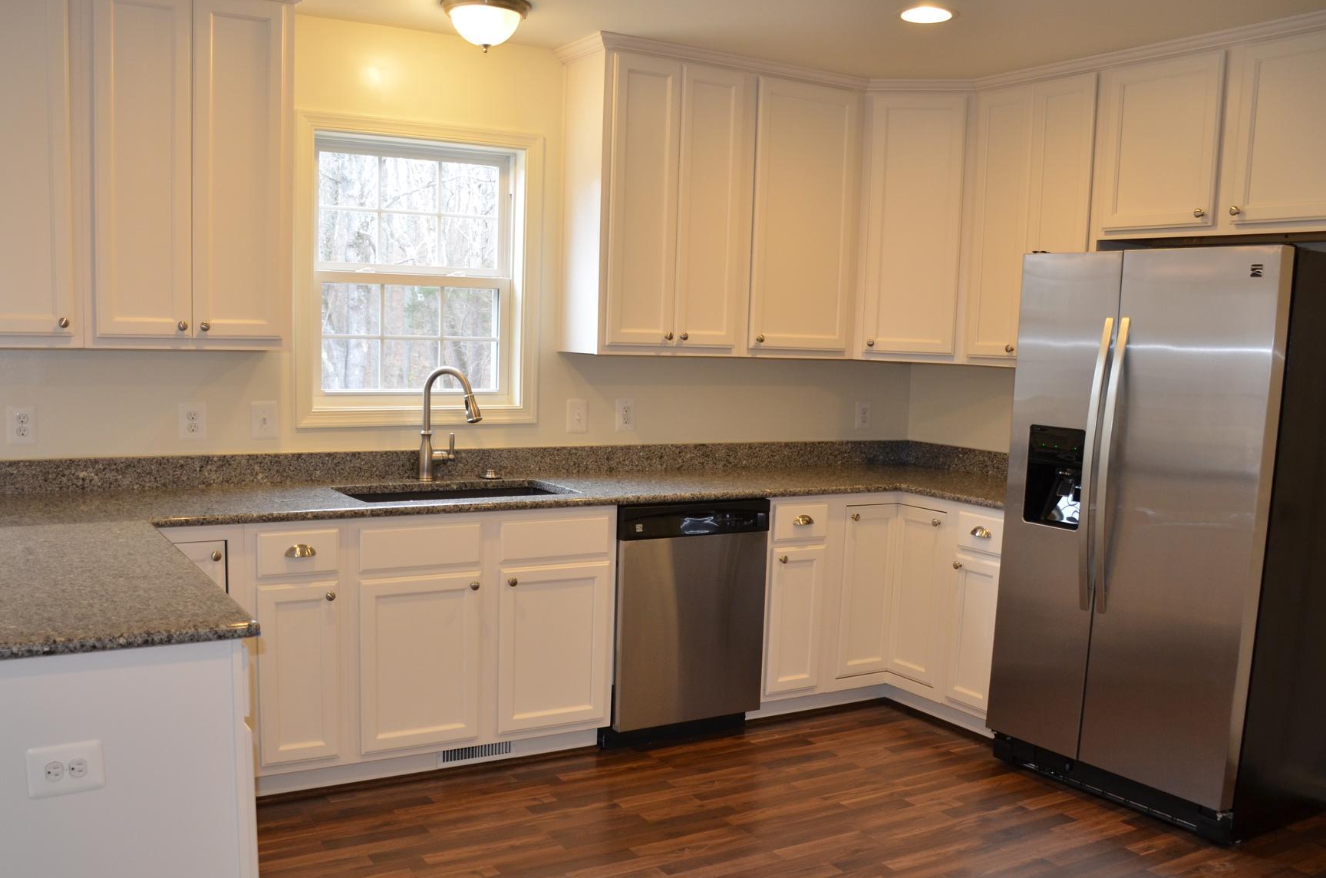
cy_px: 506
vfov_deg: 40.8
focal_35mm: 32
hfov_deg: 58.8
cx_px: 627
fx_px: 1176
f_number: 3.5
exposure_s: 1/60
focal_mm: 18
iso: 500
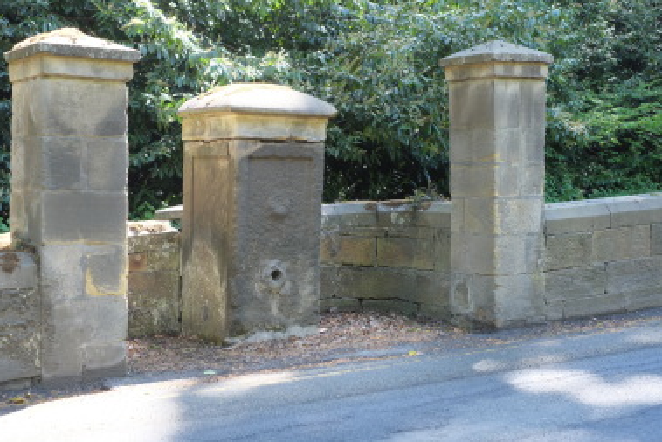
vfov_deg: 24.2
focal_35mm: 56
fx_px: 1030
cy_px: 219
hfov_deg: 35.6
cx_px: 328
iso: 400
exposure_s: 1/125
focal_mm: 35
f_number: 3.6
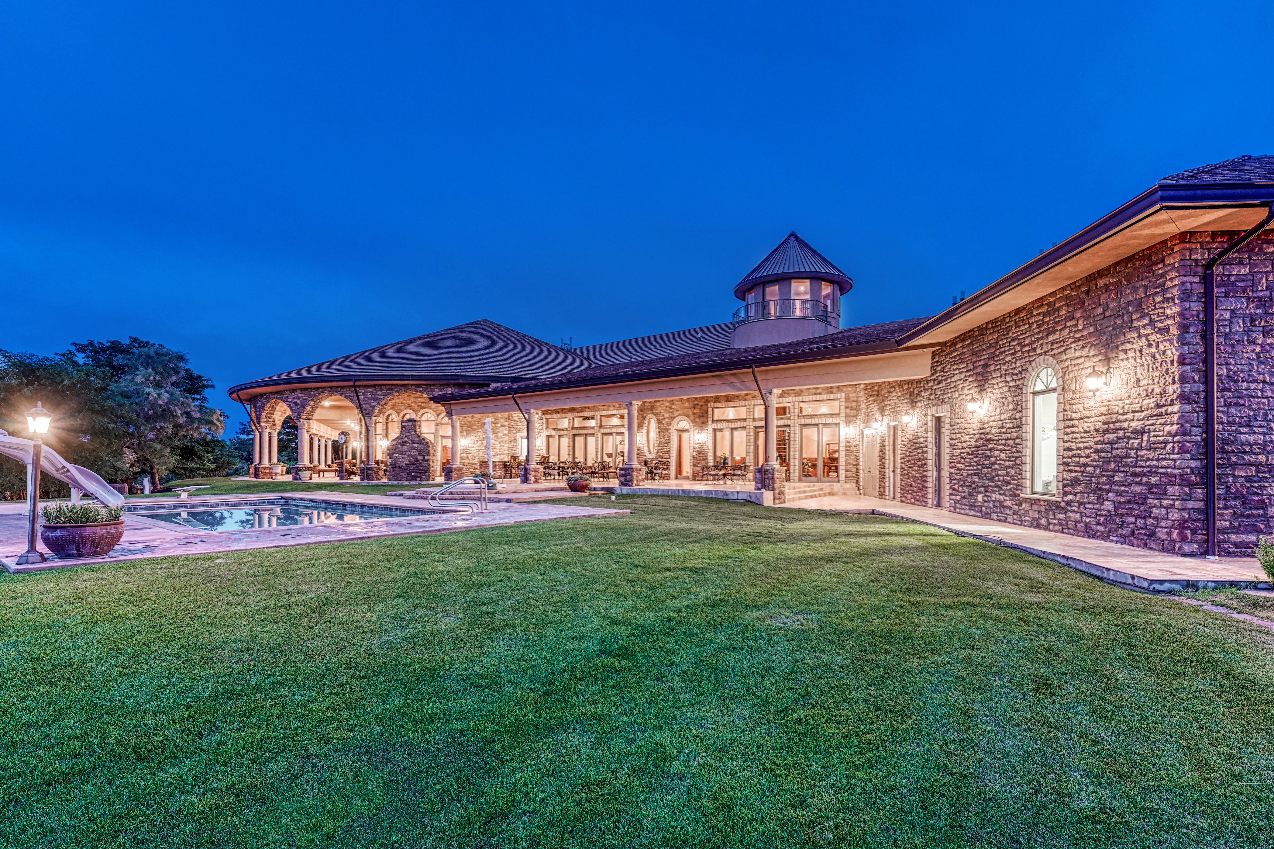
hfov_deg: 94.0
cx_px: 637
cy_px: 424
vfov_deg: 71.1
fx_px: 594
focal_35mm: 17
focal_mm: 16.8
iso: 1600
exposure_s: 2.5
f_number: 6.3
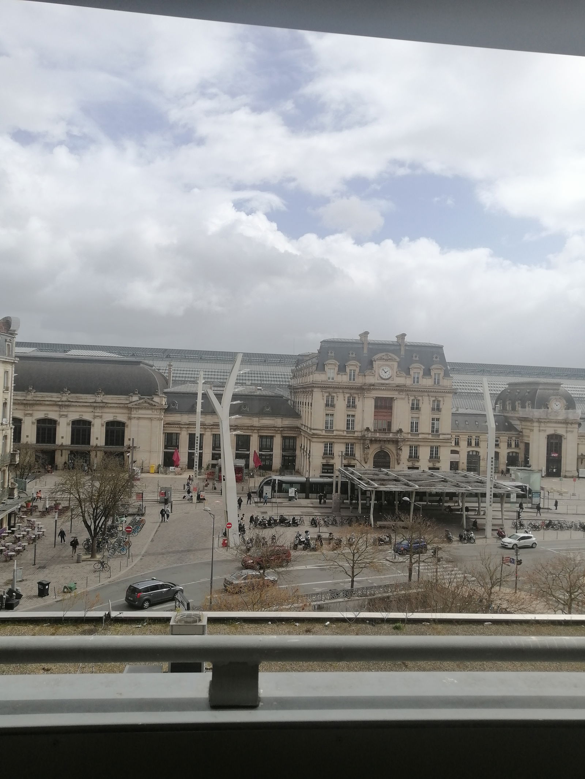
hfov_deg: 53.1
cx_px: 292
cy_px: 390
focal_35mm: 26
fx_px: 586
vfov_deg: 67.3
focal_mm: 3.95
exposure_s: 1/2506
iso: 50
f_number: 1.8
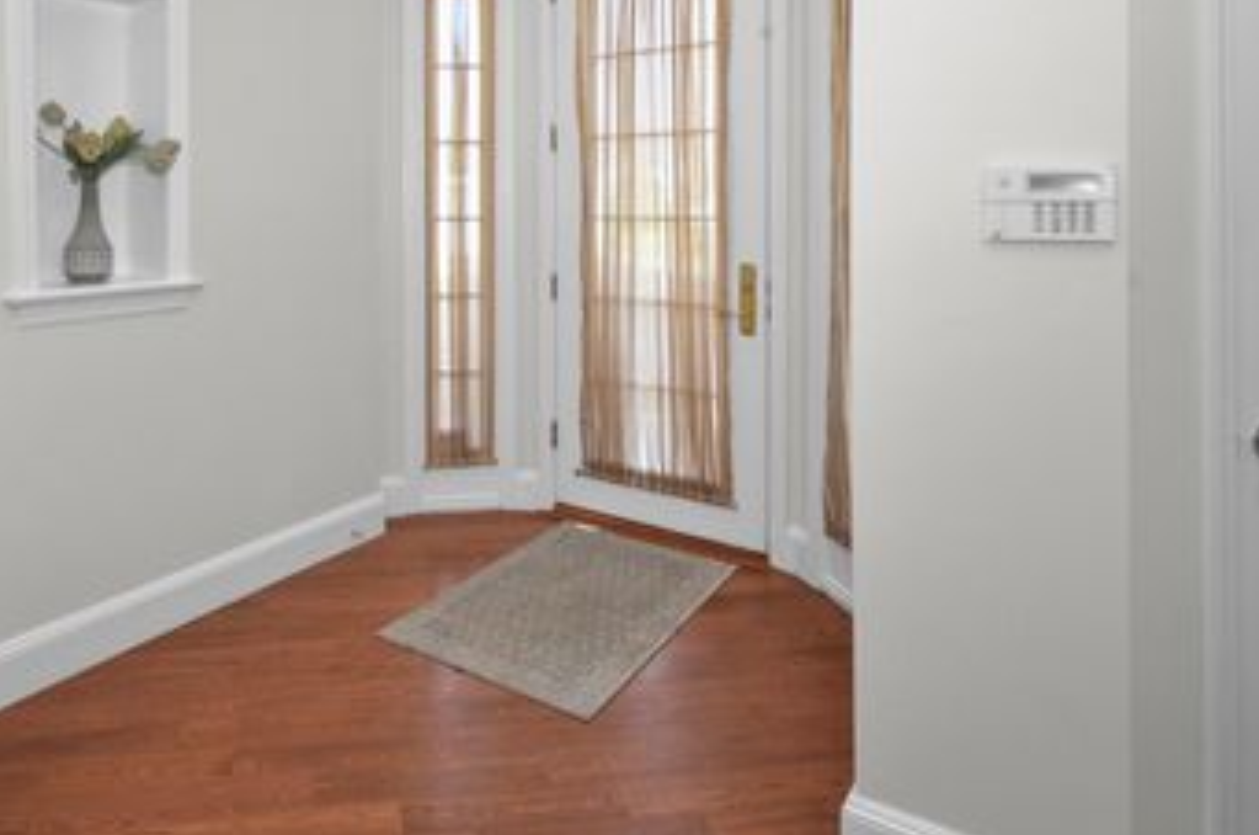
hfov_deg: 76.8
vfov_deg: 56.8
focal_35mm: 22
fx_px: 768
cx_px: 447
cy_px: 360
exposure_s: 1/60
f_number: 4
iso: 450
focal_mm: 10
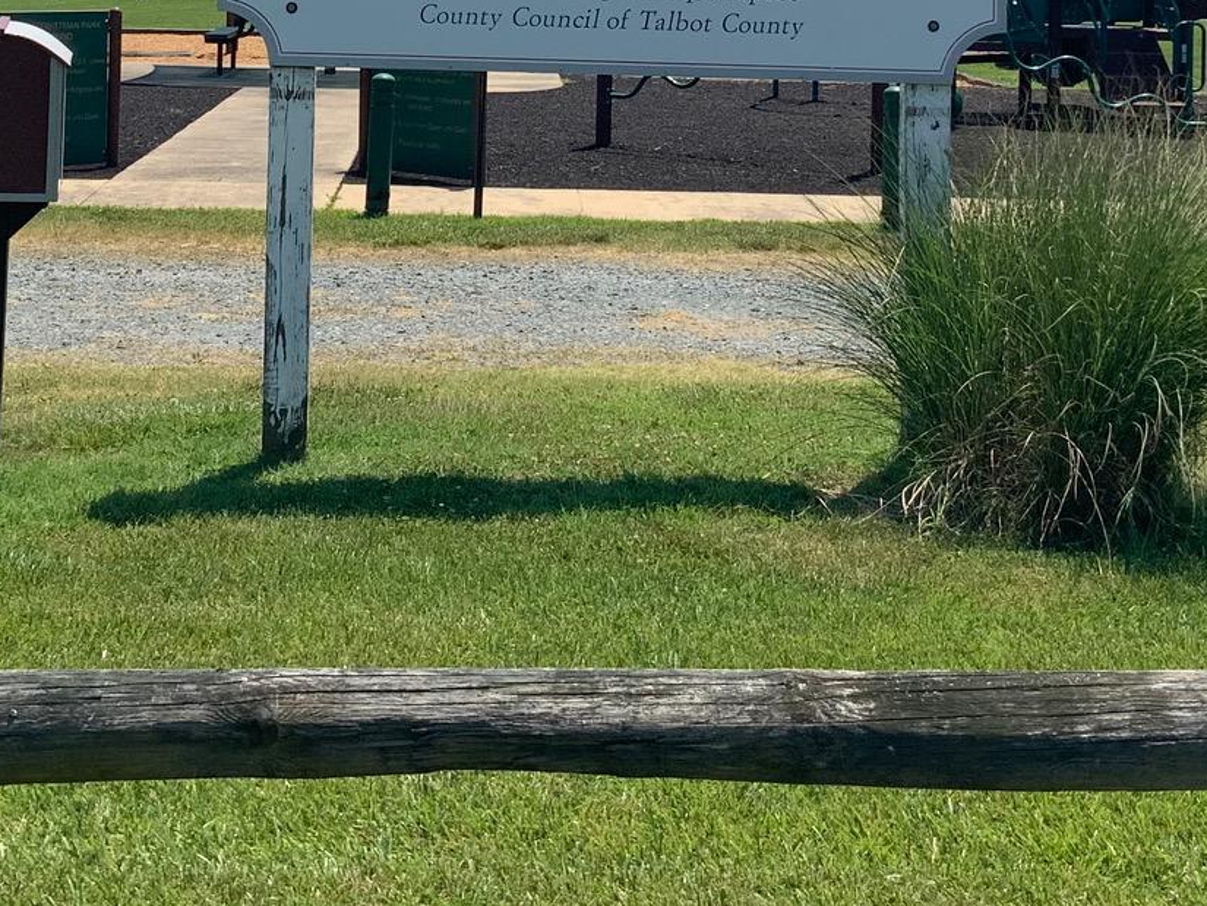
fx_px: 2511
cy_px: -98
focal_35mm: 72
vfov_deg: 19.6
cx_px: 522
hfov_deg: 27.0
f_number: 1.8
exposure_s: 1/2320
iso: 16
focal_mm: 3
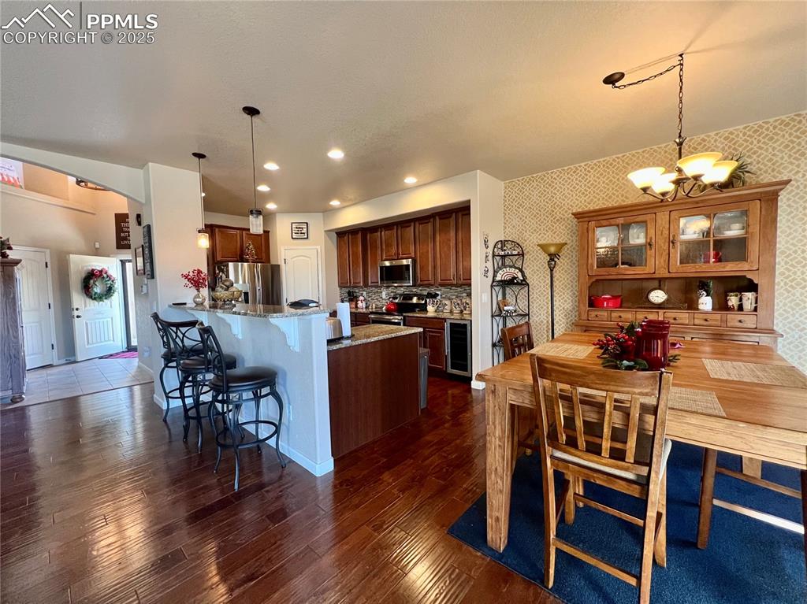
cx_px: 404
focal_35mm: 13
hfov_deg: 106.2
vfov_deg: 89.9
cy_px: 302
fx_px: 303
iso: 320
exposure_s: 1/60
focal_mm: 1.57
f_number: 1.8
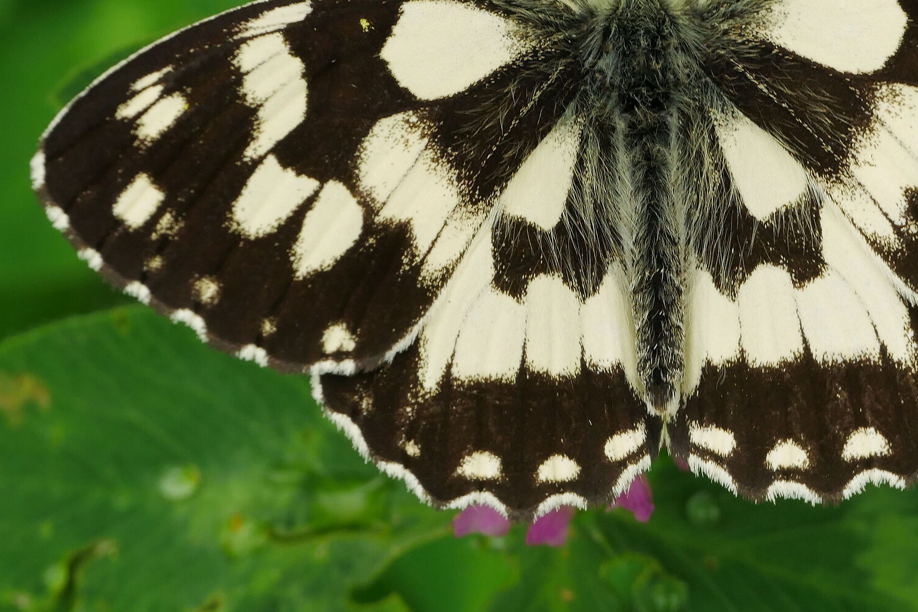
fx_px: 5125
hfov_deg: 10.2
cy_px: 73
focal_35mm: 201
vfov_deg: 6.8
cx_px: 618
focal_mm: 60
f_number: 9
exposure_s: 1/125
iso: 500
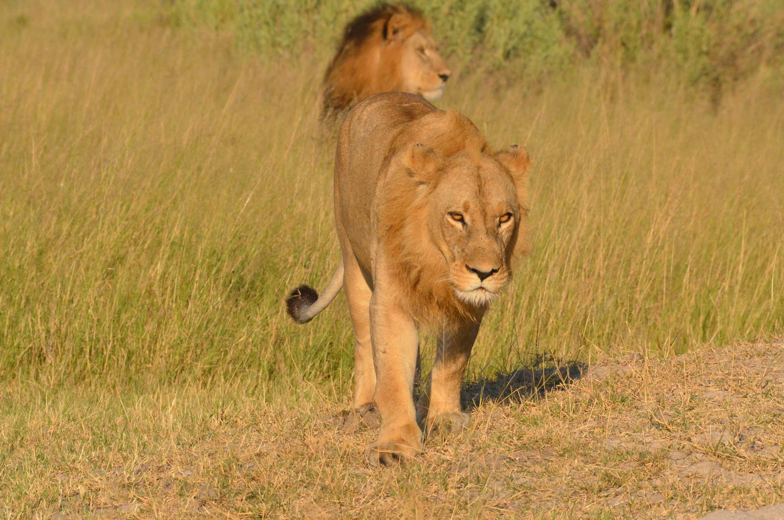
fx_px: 9780
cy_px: 260
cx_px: 392
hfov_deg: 4.6
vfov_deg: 3.0
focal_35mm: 450
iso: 2500
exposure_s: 1/3200
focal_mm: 300
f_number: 14
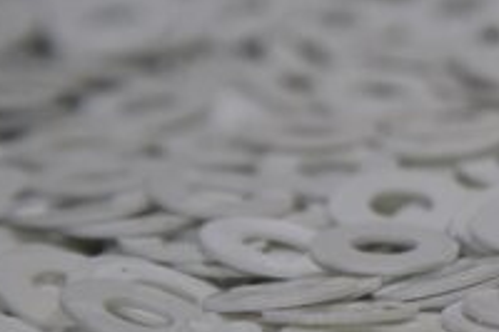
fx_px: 4653
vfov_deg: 4.1
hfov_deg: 6.0
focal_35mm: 336
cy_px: 218
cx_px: 861
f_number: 5
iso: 1250
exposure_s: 1/125
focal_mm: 84
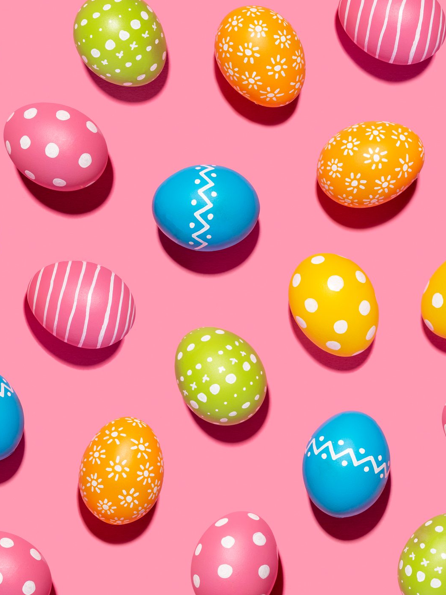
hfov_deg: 27.8
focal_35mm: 51
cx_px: 371
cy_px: 298
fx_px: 876
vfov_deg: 37.5
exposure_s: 1/160
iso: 125
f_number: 10
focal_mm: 35
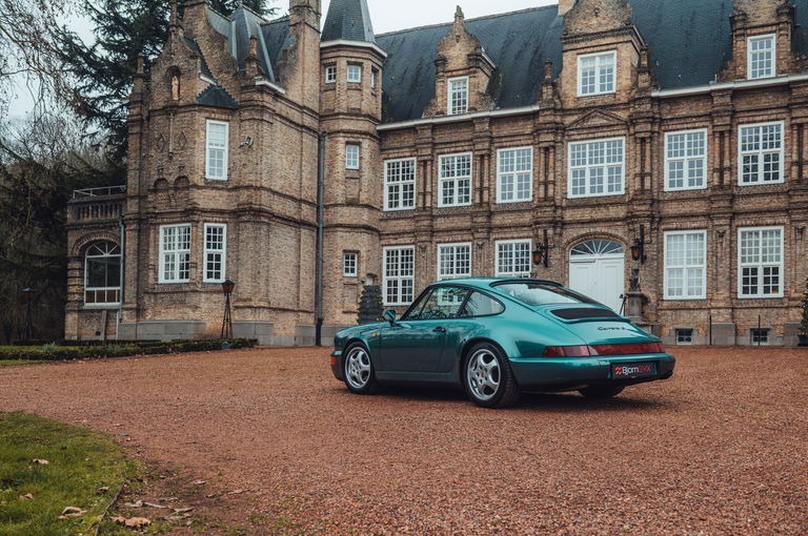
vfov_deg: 36.8
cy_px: 268
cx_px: 404
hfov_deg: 53.2
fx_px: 807
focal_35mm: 36
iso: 400
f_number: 5.6
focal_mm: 36
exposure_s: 1/125
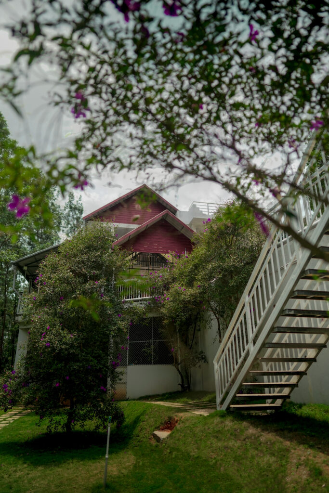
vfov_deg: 73.7
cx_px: 164
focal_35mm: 24
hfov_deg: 53.1
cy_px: 246
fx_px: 329
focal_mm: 24
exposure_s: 1/200
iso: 1250
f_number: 1.6
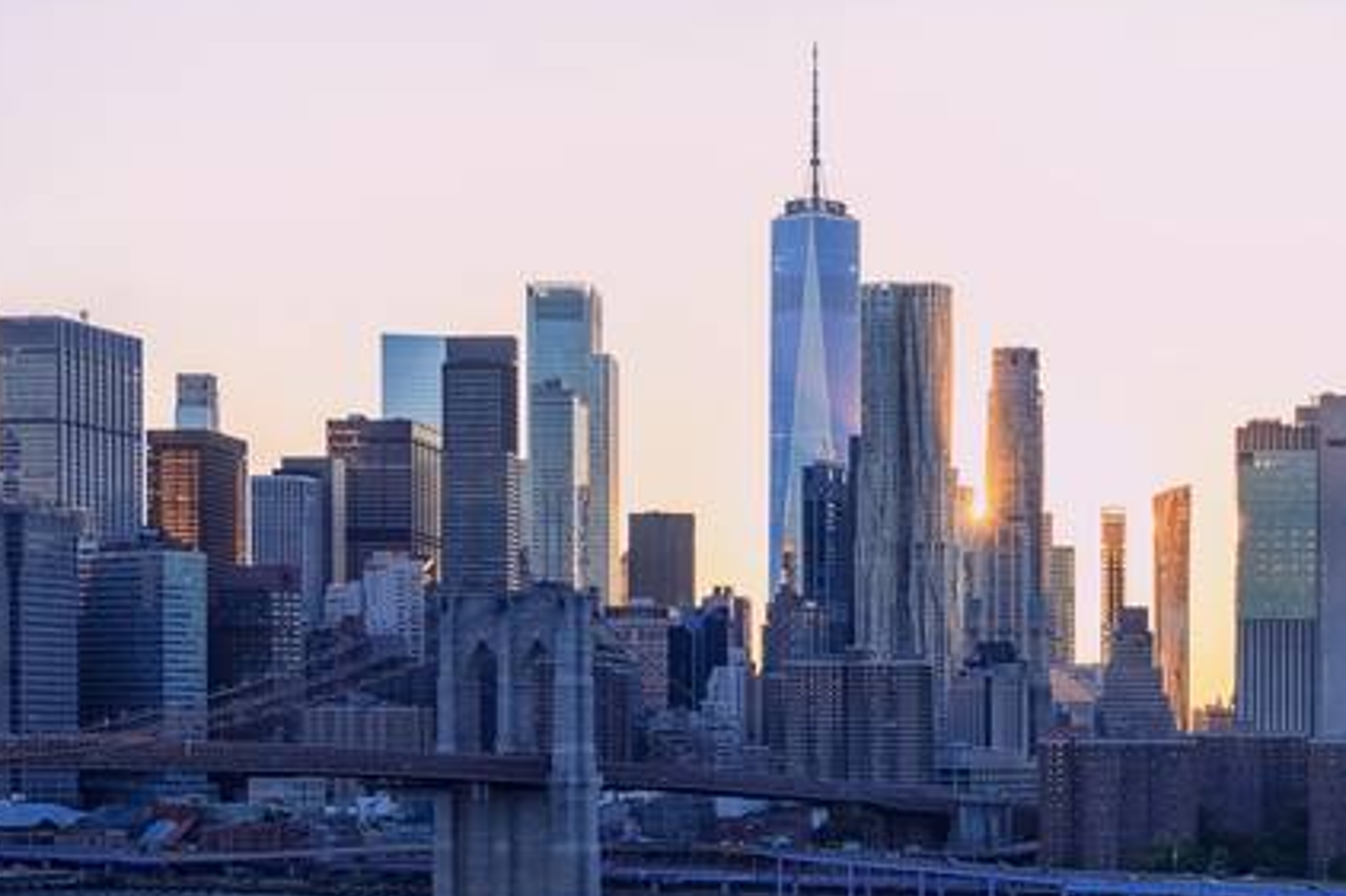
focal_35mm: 74
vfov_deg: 18.4
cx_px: 935
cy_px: 552
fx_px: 2766
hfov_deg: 27.1
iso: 64
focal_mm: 52
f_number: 6.3
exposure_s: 1/160
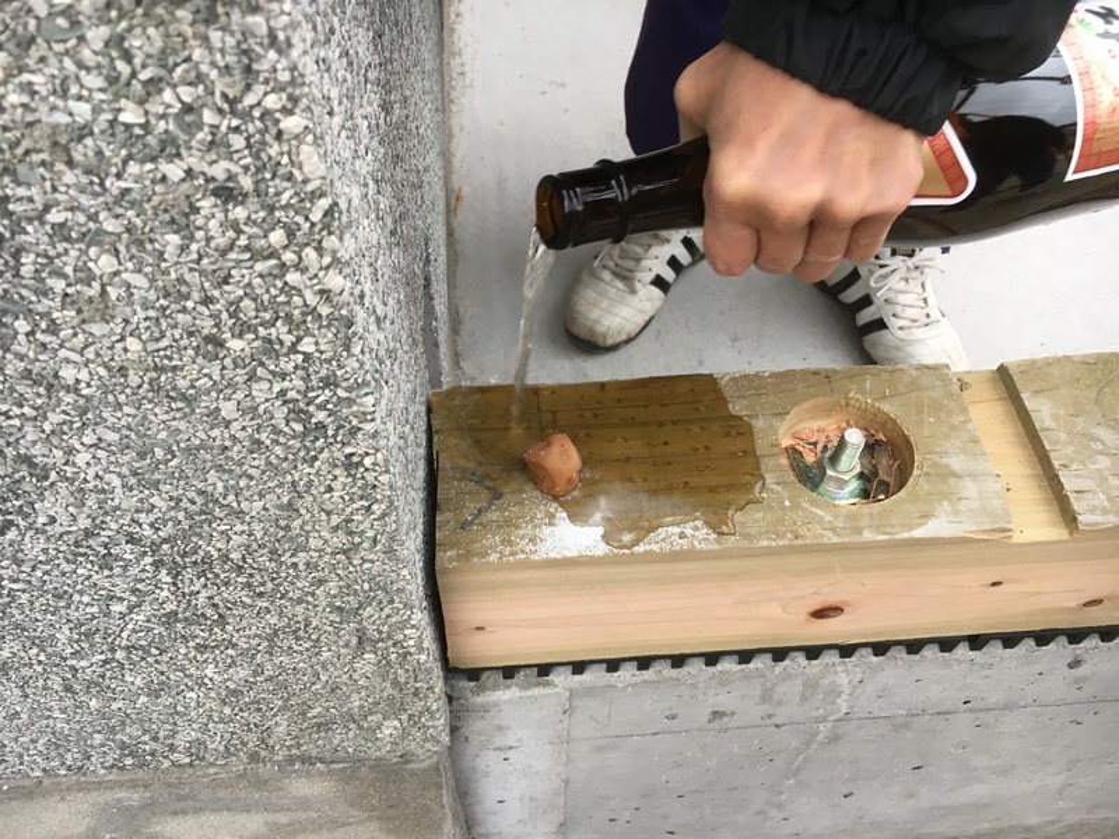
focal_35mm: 29
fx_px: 937
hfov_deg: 61.7
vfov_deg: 48.2
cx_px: 560
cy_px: 420
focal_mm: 4.15
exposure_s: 1/30
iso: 64
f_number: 2.2
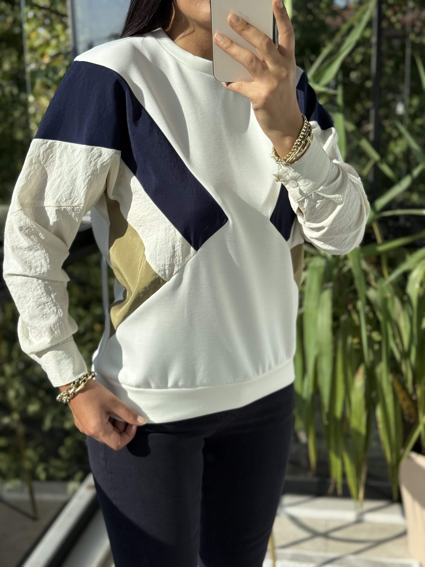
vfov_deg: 39.7
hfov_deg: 30.3
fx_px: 786
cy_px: 284
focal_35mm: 48
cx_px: 212
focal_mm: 6.76
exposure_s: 1/1980
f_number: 1.78
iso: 80
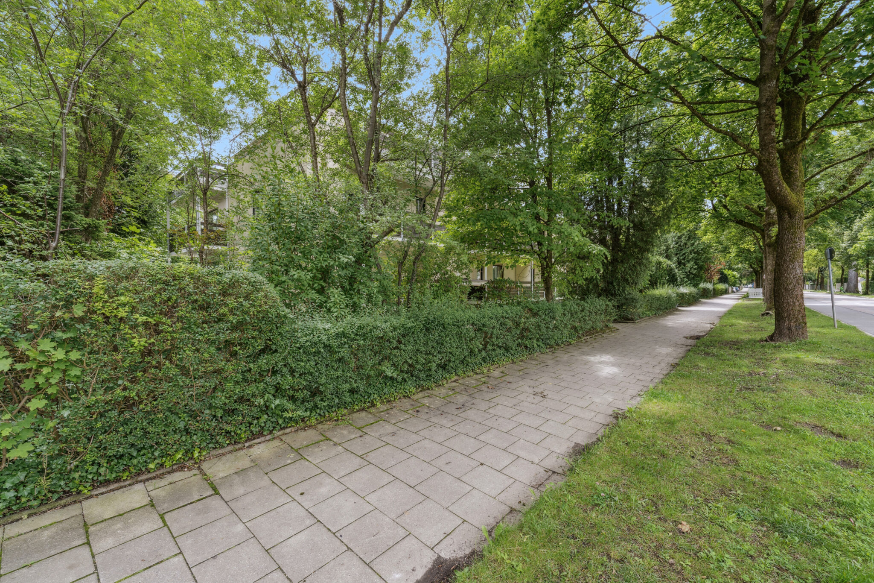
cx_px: 437
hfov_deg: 104.3
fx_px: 340
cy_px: 292
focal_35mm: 14
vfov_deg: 81.2
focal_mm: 14
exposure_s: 1/30
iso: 100
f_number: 9
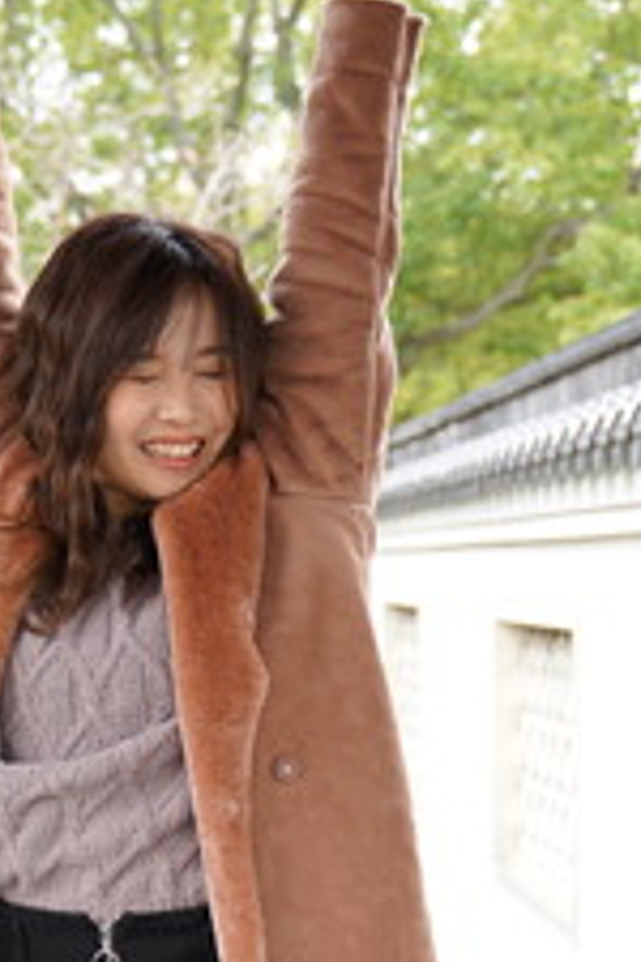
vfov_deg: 21.7
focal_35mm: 91
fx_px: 2430
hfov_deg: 15.0
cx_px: 229
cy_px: 936
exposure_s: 1/100
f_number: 2.8
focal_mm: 32
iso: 100
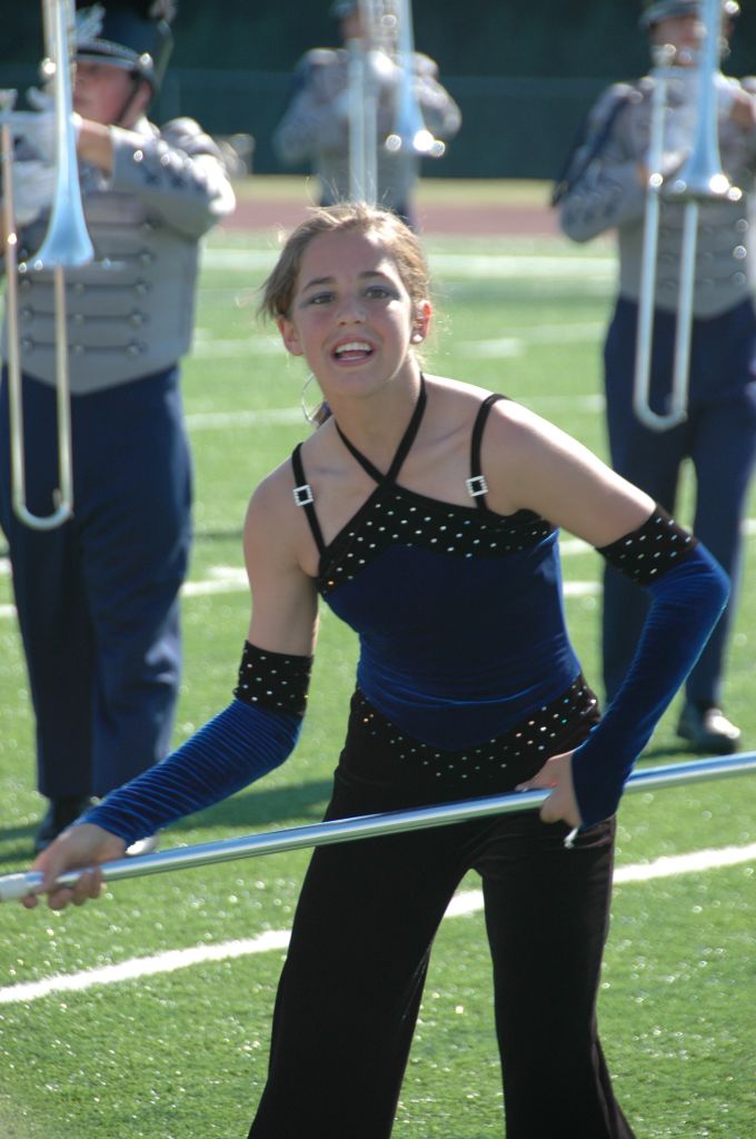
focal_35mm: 300
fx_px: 9475
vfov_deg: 6.9
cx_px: 378
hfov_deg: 4.6
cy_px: 570
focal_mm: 200
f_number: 5.6
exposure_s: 1/320
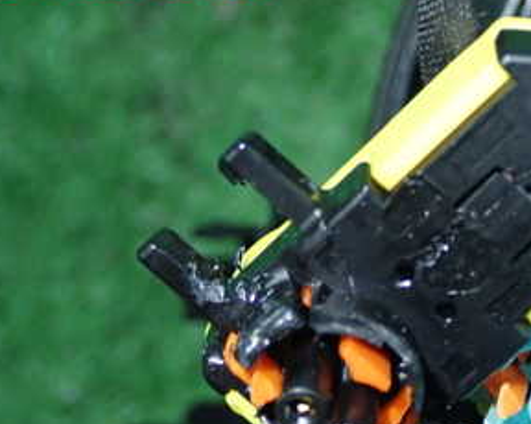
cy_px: 376
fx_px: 1728
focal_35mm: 110
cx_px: 481
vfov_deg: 13.9
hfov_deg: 17.2
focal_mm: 9.65
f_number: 3.3
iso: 640
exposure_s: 1/50
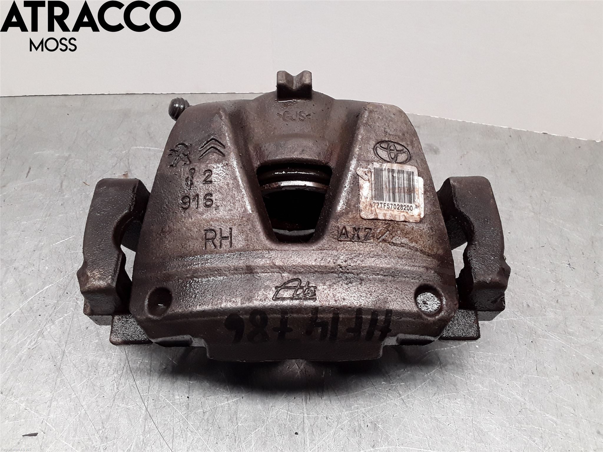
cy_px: 226
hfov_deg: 63.4
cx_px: 302
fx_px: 488
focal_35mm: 28
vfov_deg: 49.7
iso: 100
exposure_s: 1/100
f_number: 1.9
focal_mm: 2.91
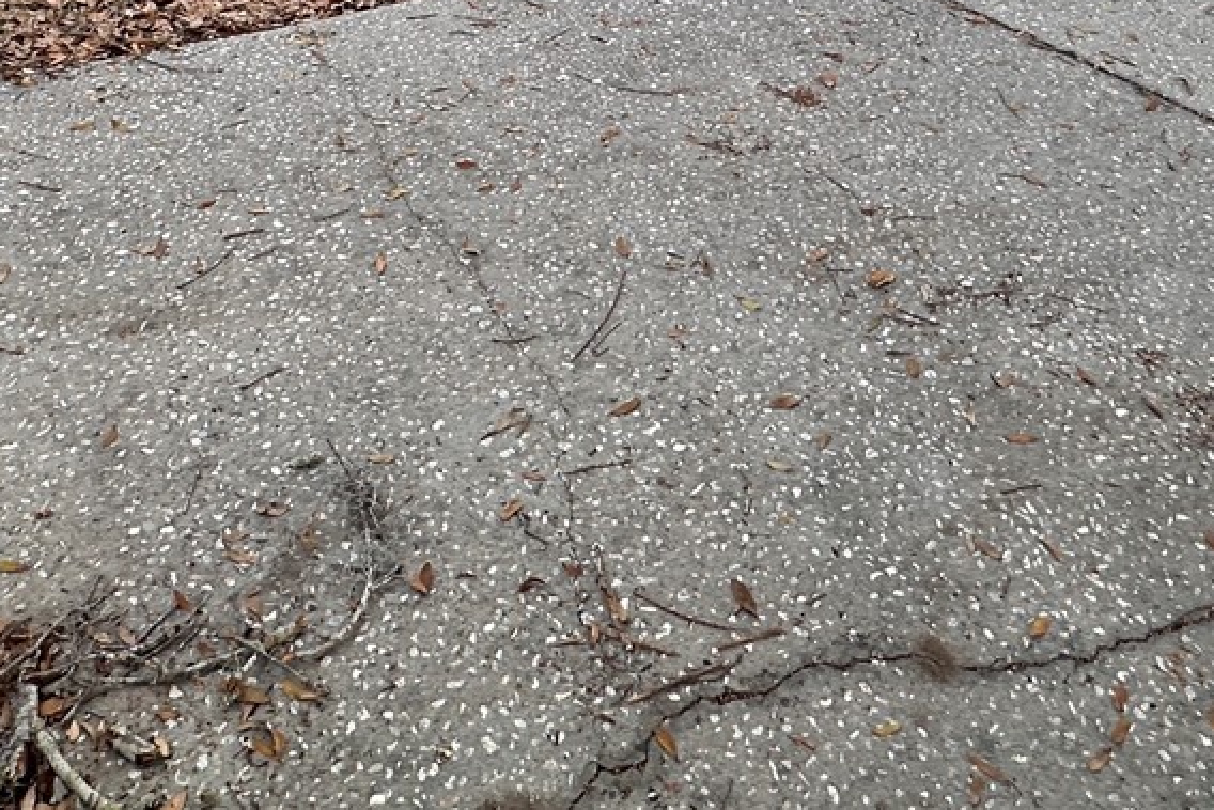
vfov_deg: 25.8
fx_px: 1383
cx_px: 564
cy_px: -348
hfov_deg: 47.4
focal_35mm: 41
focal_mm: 2.22
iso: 40
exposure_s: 1/188
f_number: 2.2
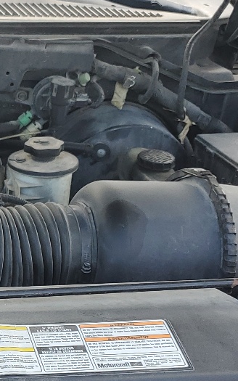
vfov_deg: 24.3
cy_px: 295
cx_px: -134
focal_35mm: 84
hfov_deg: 14.4
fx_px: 872
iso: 50
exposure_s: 1/370
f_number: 1.5
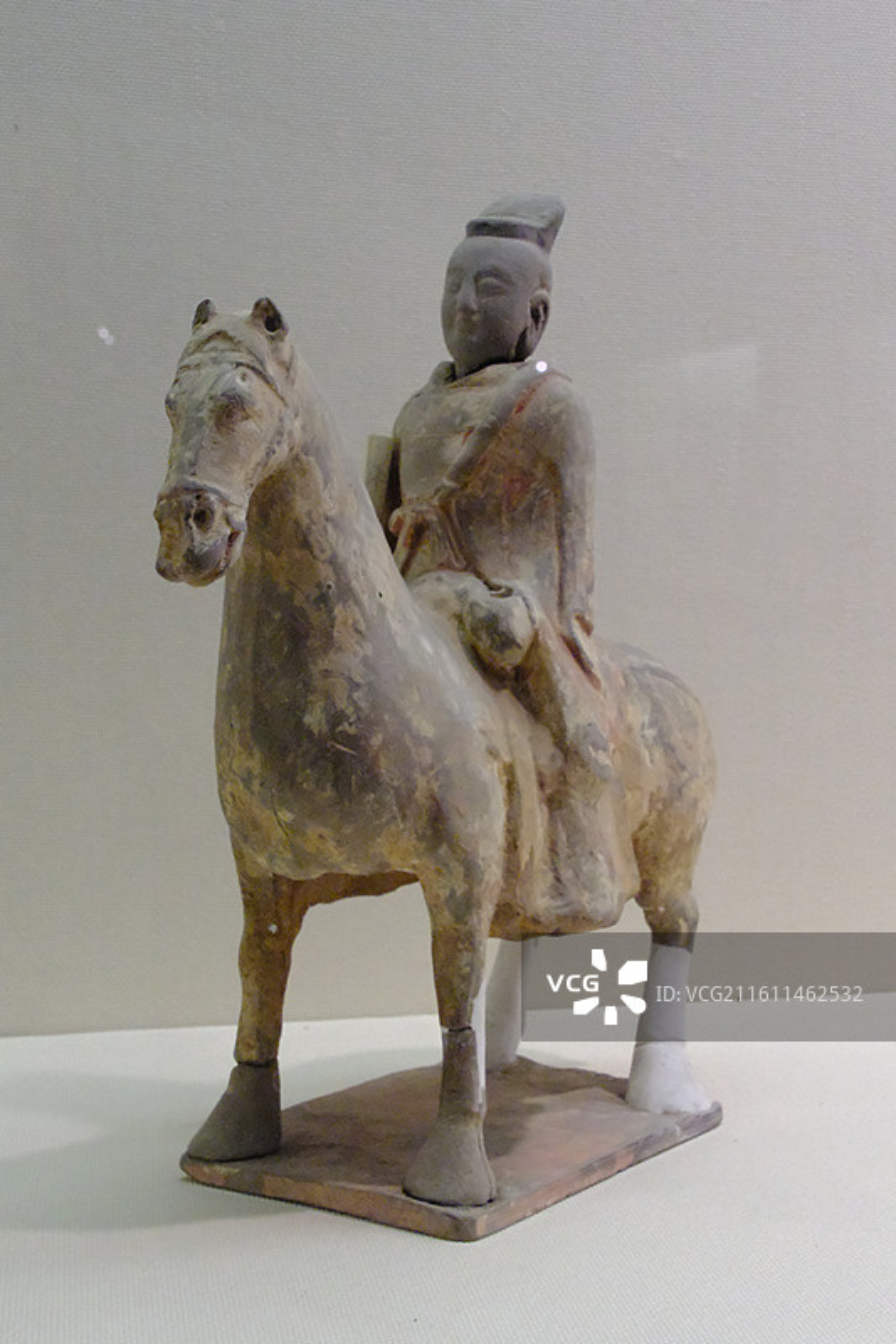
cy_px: 672
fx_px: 1681
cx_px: 448
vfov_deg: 43.6
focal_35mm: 45
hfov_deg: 29.9
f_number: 13
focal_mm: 29.8
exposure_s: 1/50
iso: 12800
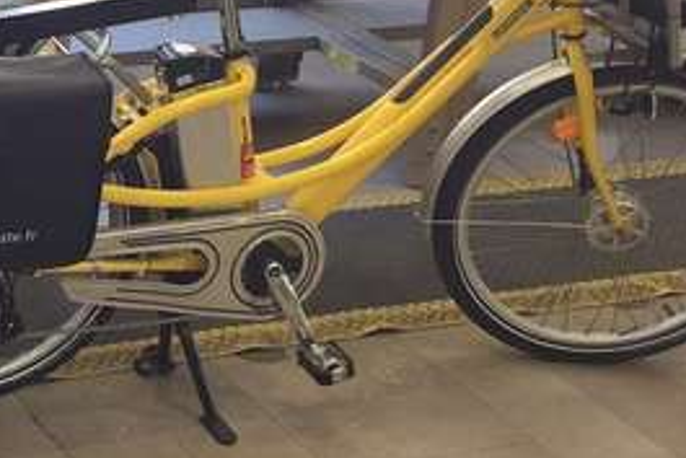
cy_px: 85
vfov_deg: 14.9
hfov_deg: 20.6
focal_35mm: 91
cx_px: -173
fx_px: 1735
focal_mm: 4.15
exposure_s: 1/33
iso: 50
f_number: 2.2
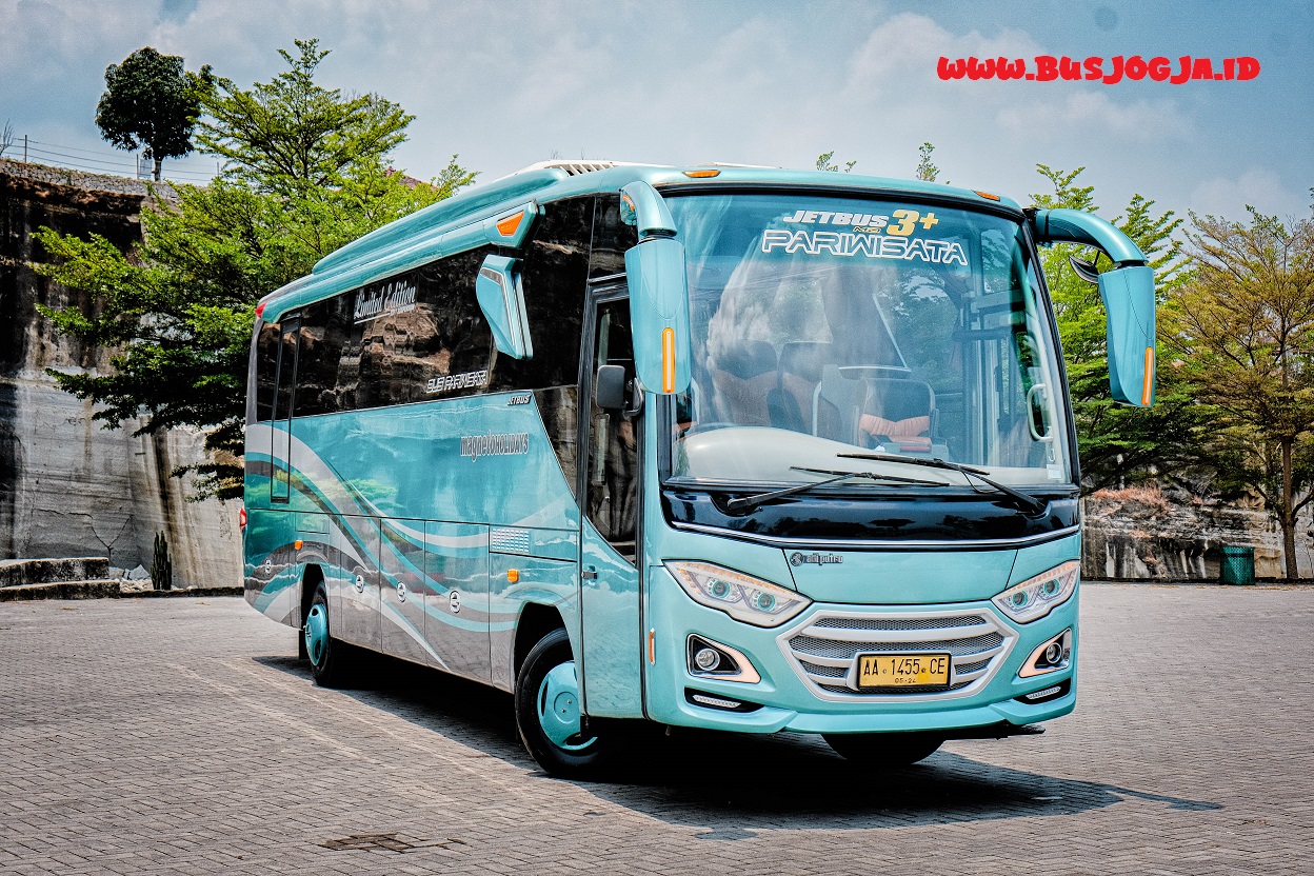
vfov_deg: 24.2
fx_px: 2044
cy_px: 438
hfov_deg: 35.6
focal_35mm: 56
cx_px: 657
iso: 320
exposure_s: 1/400
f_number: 9
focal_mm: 37.4
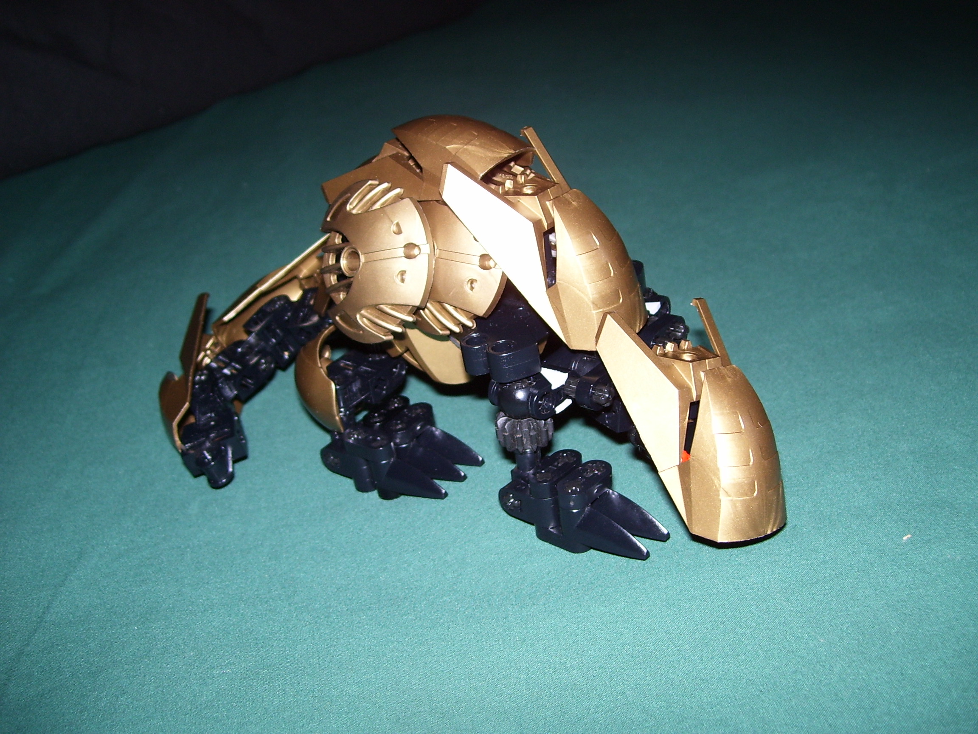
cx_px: 489
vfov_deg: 39.7
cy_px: 367
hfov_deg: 51.4
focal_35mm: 36
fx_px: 1017
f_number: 2.7
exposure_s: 1/60
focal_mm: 6
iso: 80
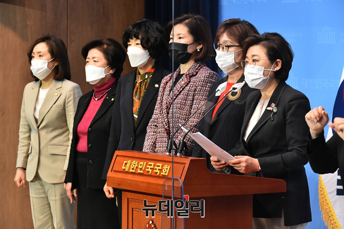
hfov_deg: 13.7
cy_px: 114
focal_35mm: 150
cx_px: 172
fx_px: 1433
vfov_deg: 9.1
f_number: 8
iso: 3200
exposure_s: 1/250
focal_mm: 150
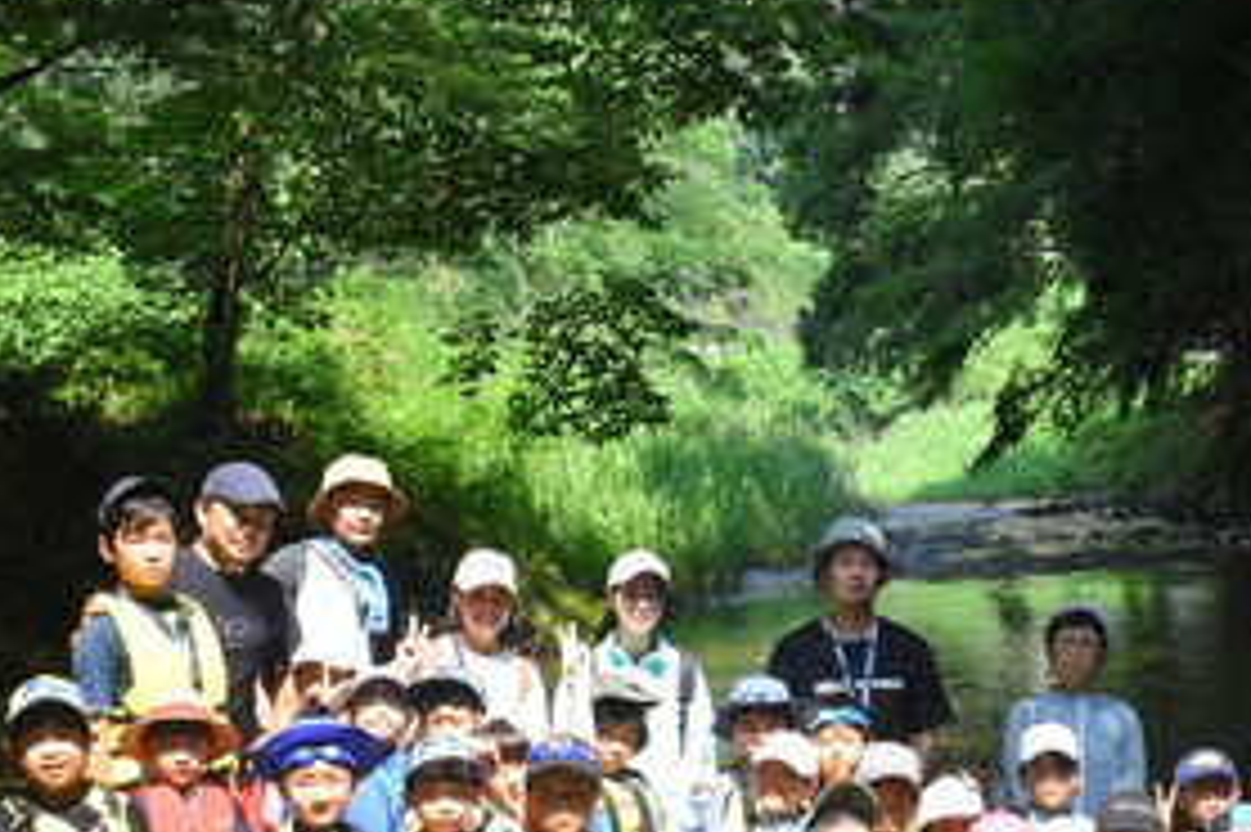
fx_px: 2813
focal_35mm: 81
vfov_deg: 16.7
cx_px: 1008
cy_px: 645
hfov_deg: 24.7
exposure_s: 1/320
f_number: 10
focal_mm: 30
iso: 800
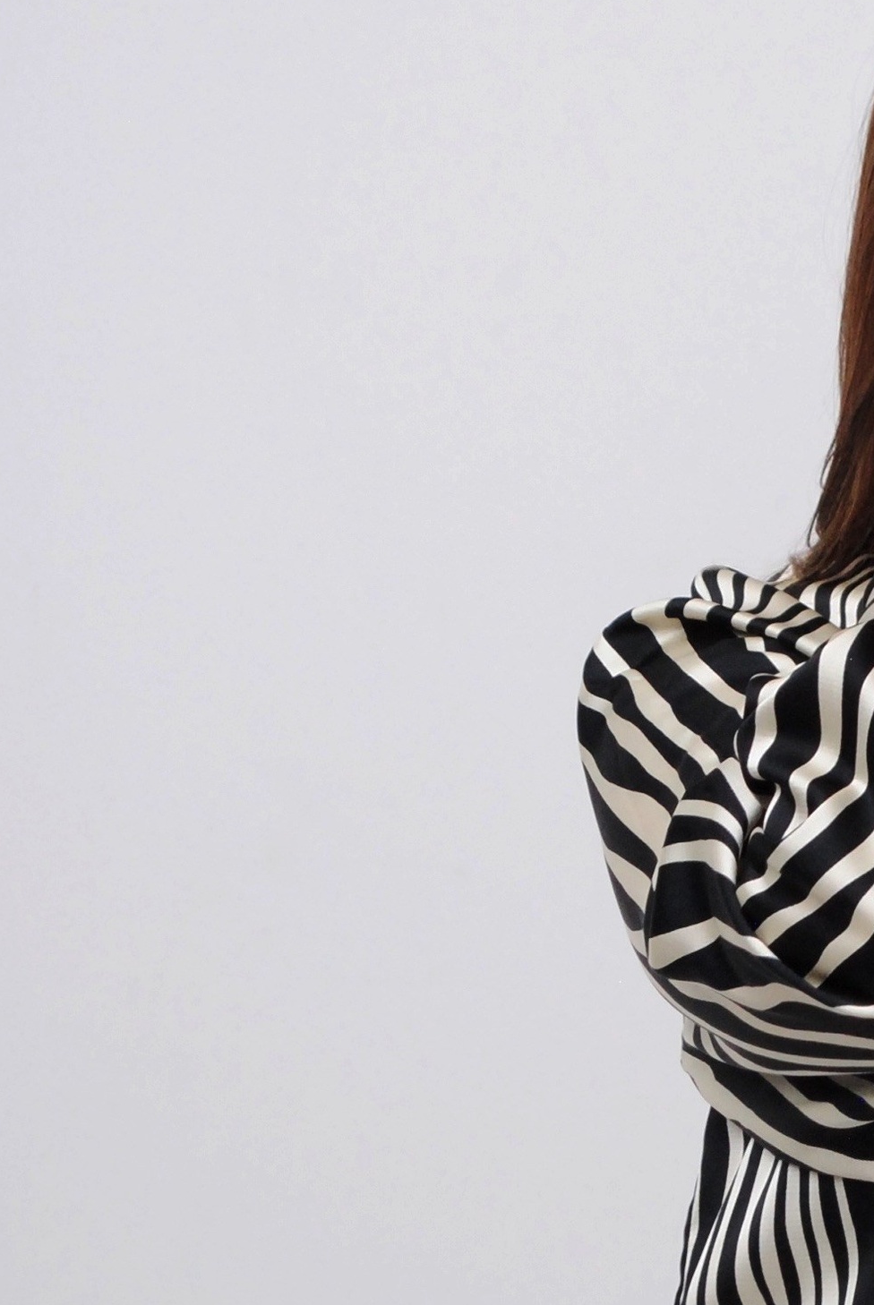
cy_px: 583
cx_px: 1058
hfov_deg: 6.3
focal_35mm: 216
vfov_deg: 9.5
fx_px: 7854
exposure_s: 1/80
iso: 800
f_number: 6.3
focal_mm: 55
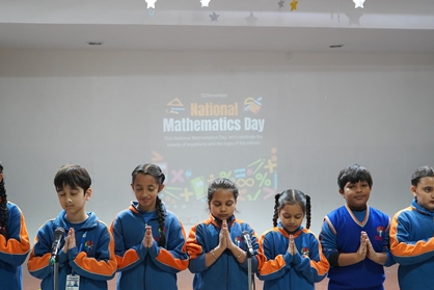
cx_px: 238
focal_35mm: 49
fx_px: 591
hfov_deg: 40.3
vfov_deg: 27.4
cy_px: 187
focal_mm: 32
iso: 5000
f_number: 4
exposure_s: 1/160
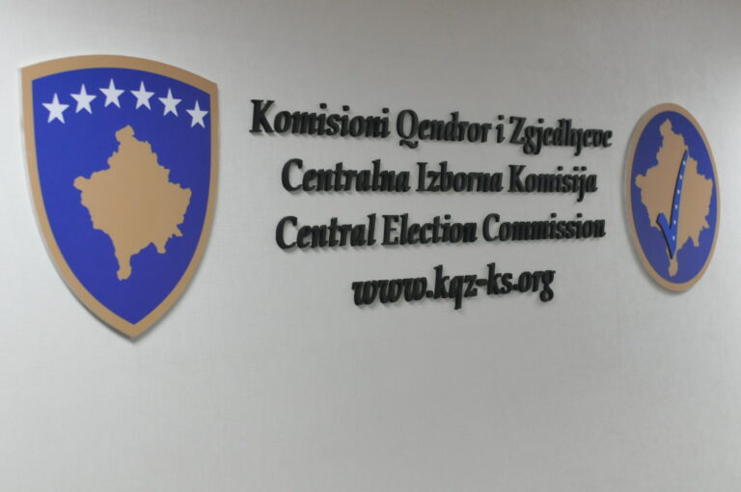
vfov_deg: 18.1
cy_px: 246
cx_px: 370
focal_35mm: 75
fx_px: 1542
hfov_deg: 27.0
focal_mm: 50
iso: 1600
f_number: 2.2
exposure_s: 1/160
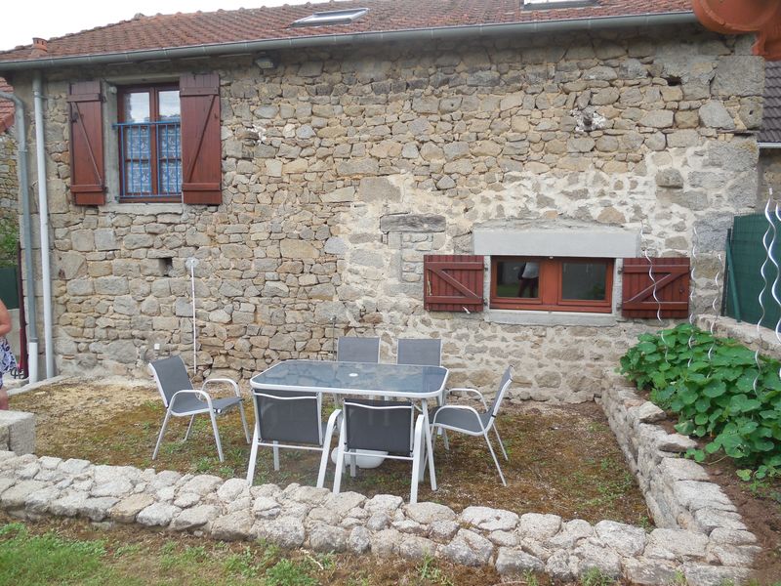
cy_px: 293
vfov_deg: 54.9
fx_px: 564
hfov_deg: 69.4
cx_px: 390
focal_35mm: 25
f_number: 3.1
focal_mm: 4.5
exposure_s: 1/160
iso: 125
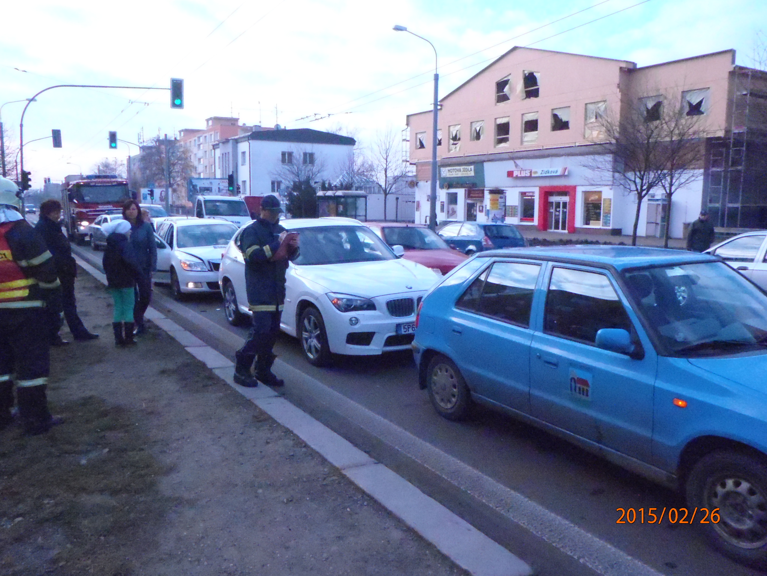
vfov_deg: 49.7
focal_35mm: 28
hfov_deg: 63.4
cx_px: 384
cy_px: 288
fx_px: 620
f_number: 11
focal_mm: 5
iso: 1600
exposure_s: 1/320
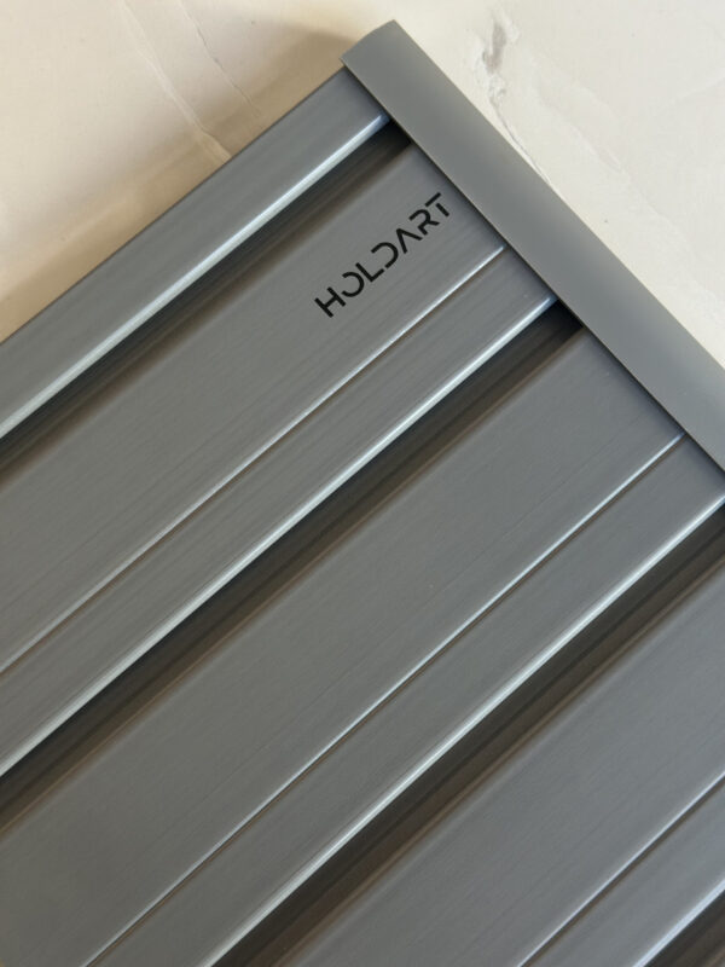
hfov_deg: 30.3
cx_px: 362
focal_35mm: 48
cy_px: 484
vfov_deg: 39.7
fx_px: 1340
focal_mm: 6.86
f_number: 1.78
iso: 125
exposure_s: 1/83
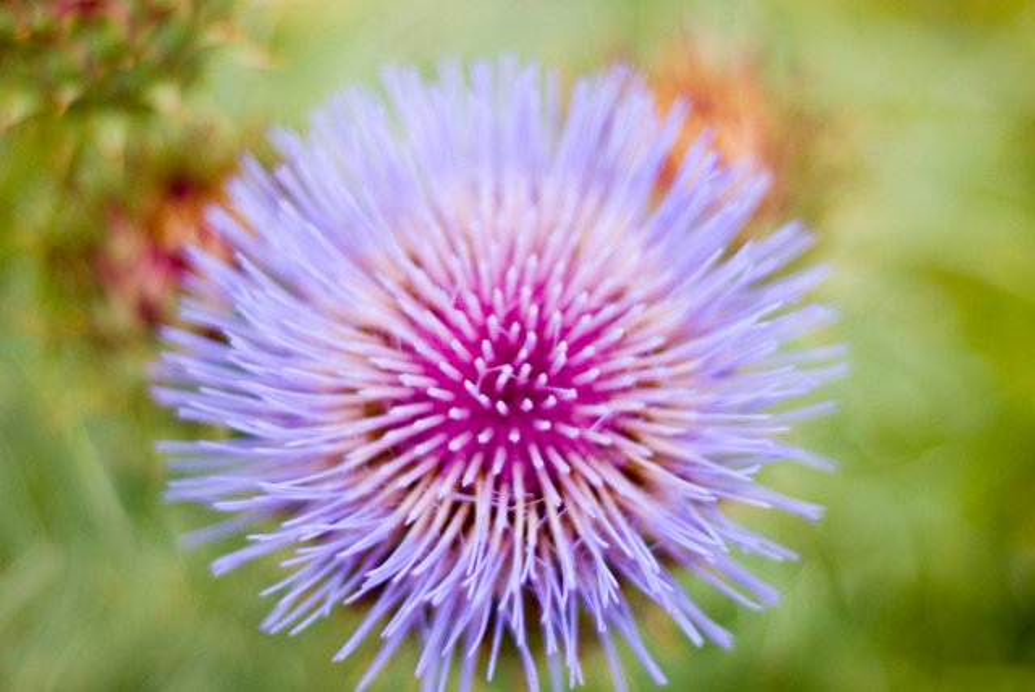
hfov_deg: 27.0
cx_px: 518
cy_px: 346
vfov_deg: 18.2
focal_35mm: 75
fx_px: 2158
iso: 100
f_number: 1.4
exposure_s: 1/1600
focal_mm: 50
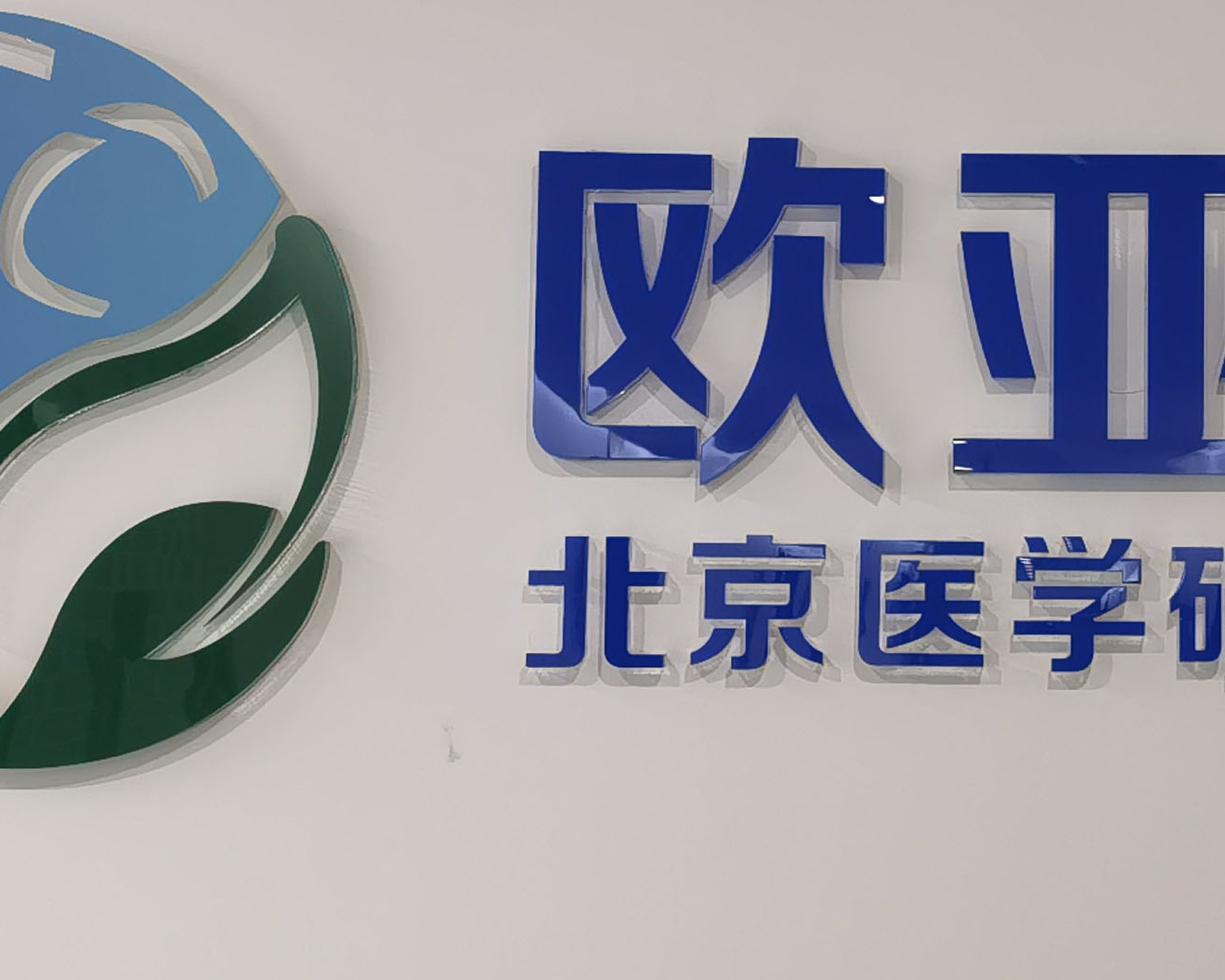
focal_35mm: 100
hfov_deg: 18.9
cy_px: 379
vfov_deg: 15.4
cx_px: 1042
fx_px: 3625
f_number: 1.9
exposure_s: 1/100
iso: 160
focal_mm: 6.67
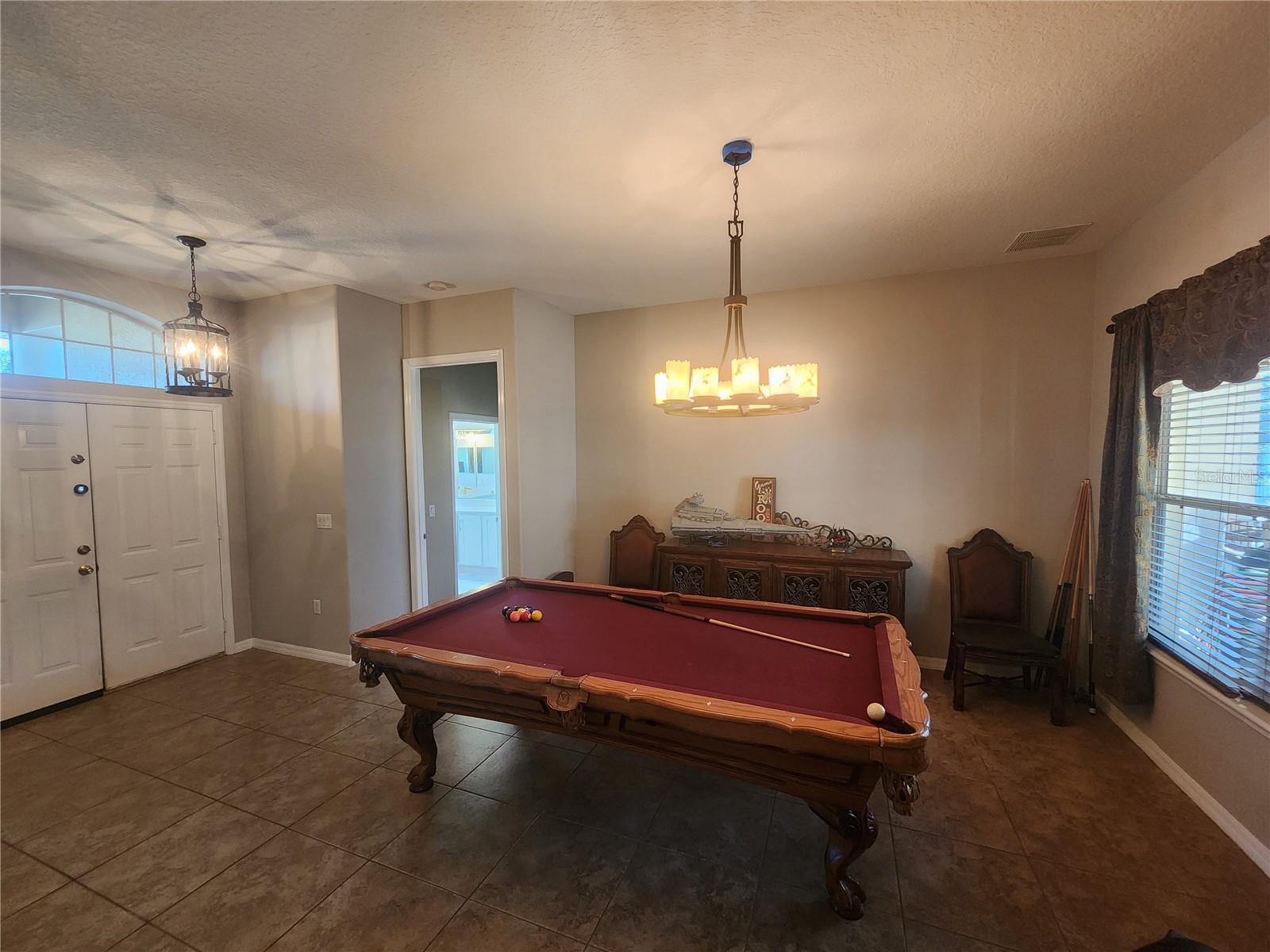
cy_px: 476
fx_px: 477
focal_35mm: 13
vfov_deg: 89.9
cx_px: 635
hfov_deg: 106.2
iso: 320
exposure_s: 1/60
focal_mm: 2.2
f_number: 2.2
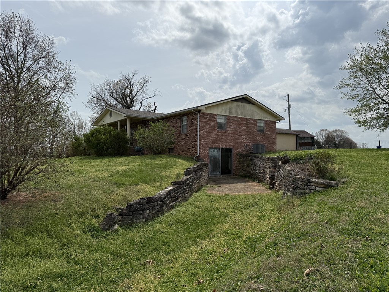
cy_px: 146
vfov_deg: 56.8
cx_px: 194
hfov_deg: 71.6
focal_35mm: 24
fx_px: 270
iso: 80
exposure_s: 1/11905
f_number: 1.78
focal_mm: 6.76
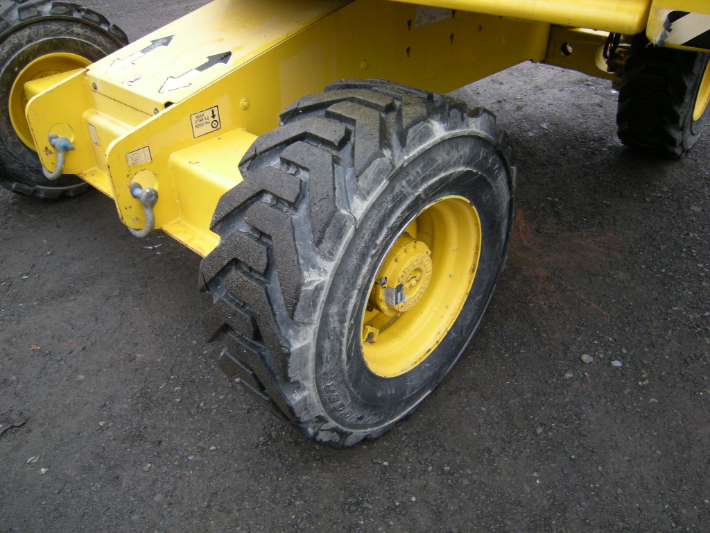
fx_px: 574
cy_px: 266
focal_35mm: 28
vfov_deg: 49.7
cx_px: 355
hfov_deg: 63.4
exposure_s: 1/51.2
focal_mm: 4.7
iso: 152
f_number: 2.8
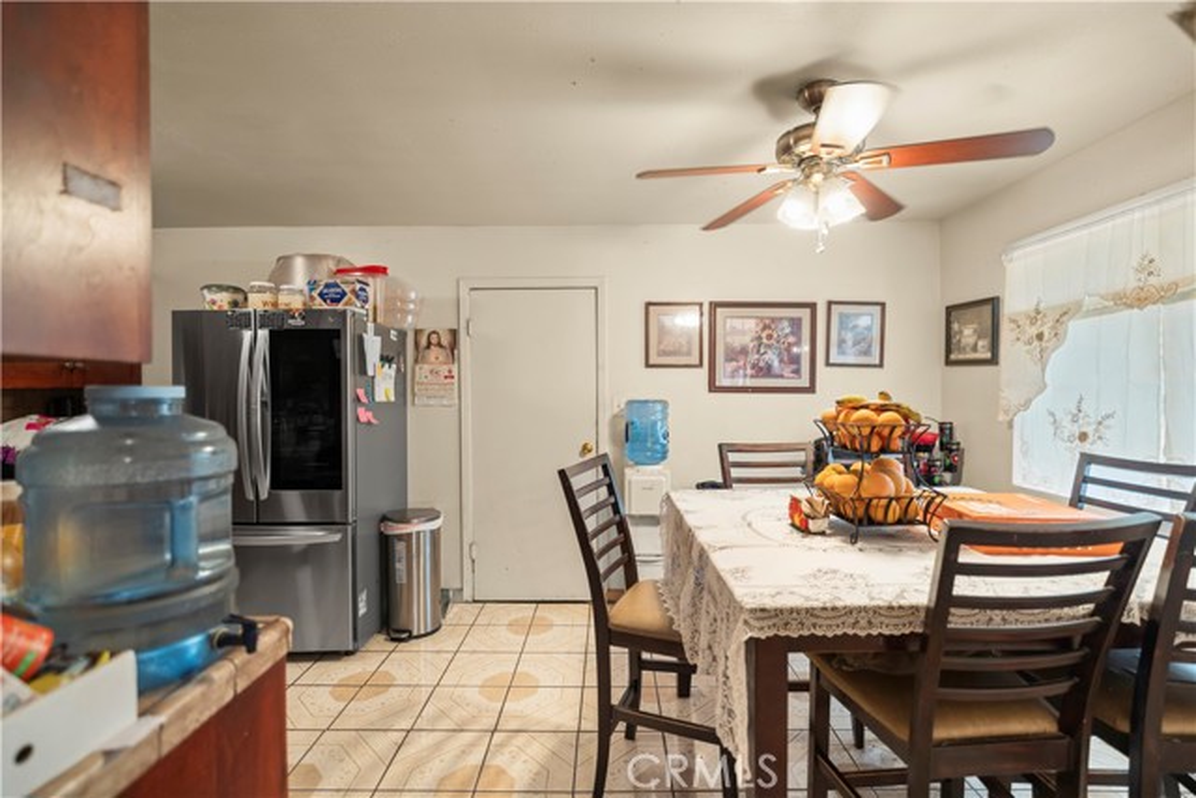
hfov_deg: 96.7
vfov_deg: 73.8
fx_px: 532
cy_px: 399
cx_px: 598
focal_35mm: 16
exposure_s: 1/60
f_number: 1.8
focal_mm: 16
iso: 800
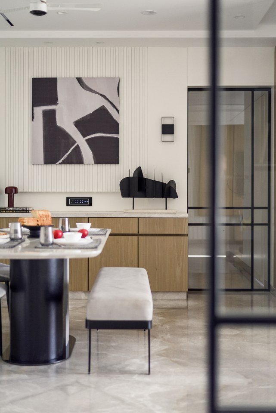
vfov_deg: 39.6
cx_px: 138
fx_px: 574
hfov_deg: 27.0
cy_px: 206
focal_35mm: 50
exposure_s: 1/160
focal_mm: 50
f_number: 1.8
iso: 800
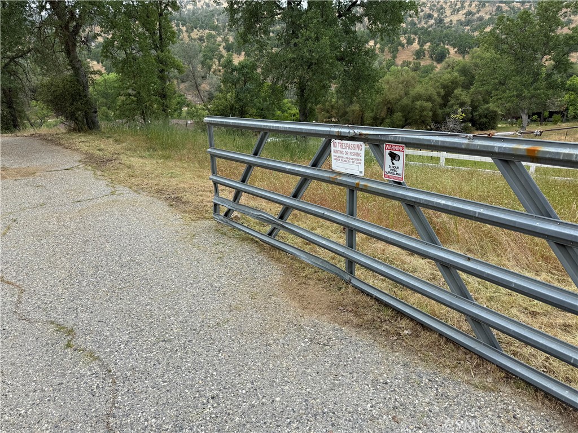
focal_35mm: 24
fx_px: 401
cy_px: 216
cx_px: 289
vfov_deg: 56.8
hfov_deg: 71.6
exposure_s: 1/1493
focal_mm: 6.76
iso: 80
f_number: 1.78
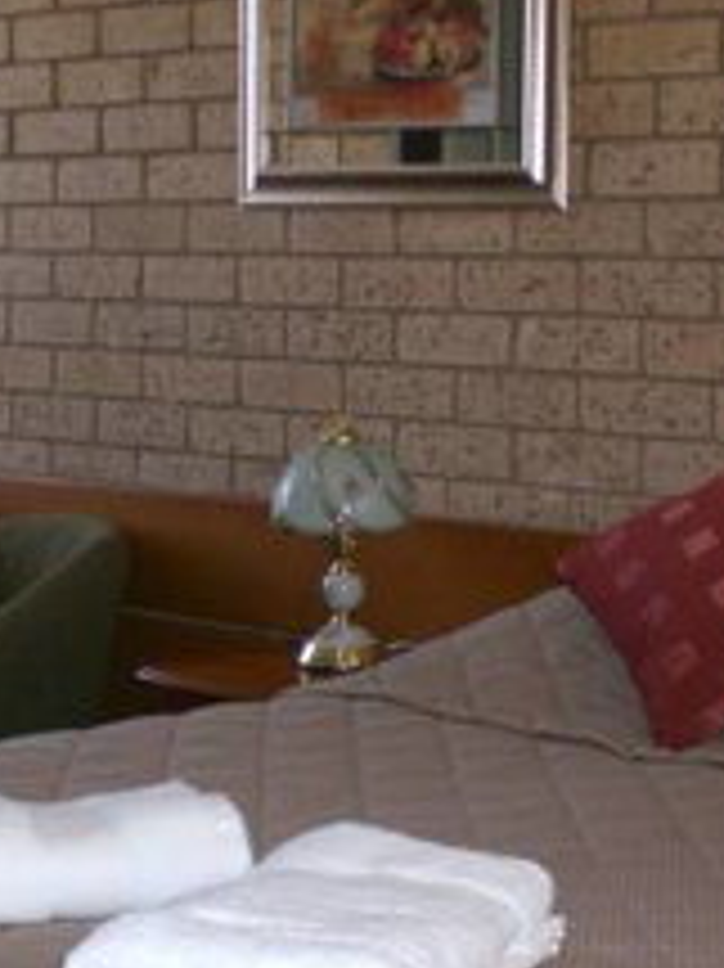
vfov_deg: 23.0
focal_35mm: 85
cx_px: 288
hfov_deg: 17.3
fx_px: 2373
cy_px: 567
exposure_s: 1/60
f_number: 3.1
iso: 200
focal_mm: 6.3
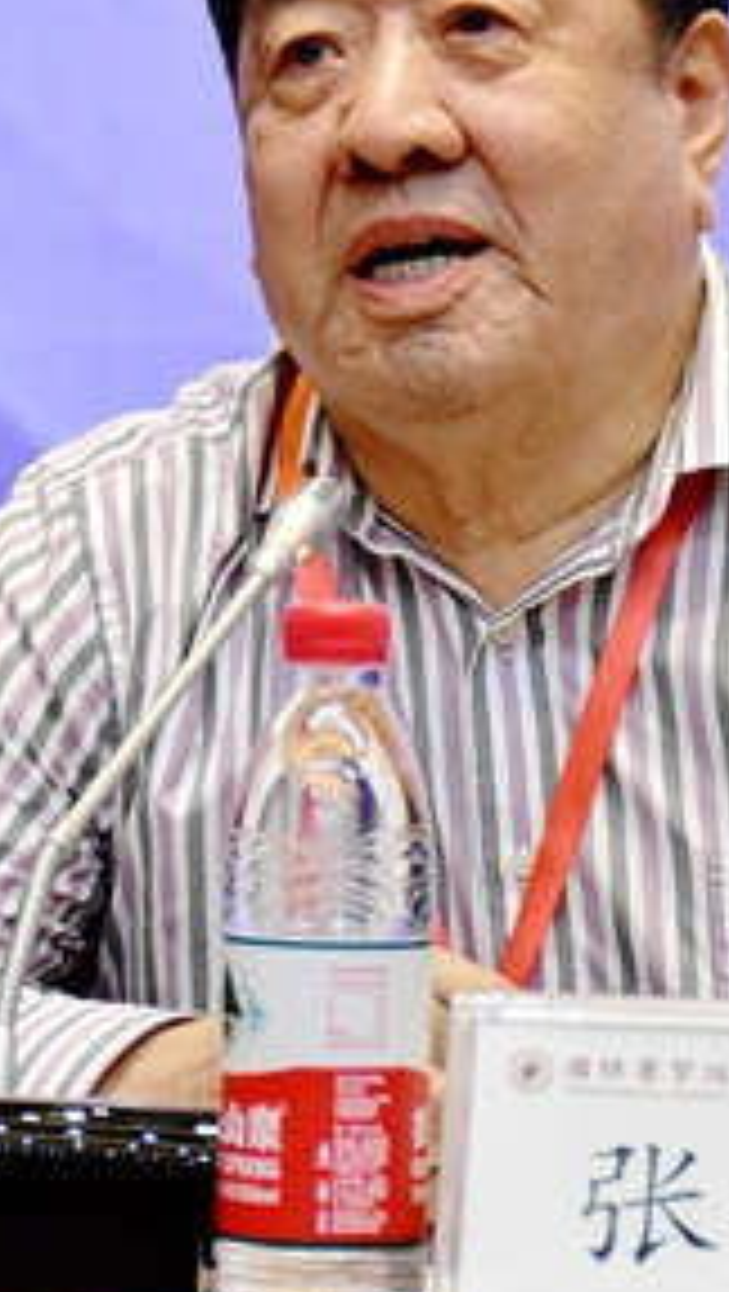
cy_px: 423
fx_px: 6752
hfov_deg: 6.2
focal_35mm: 197
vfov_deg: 10.9
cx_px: 464
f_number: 5
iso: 5000
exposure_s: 1/125
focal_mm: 60
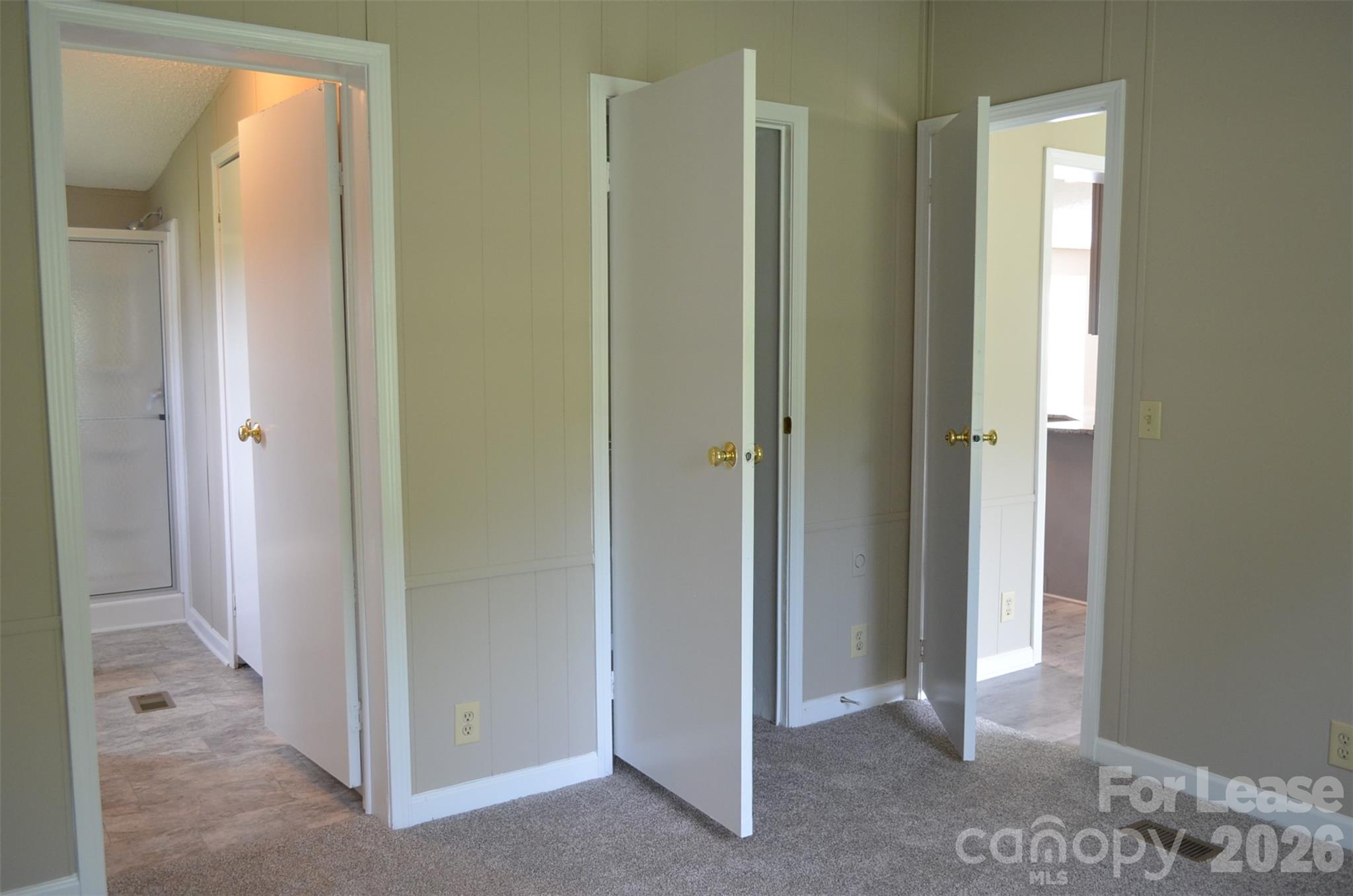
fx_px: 1125
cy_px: 448
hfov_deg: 62.0
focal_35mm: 30
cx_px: 676
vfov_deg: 43.4
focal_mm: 20
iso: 800
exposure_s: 1/60
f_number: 4
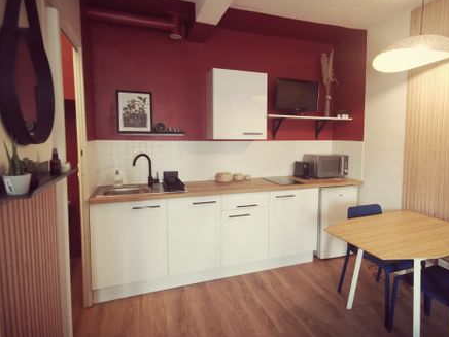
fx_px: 285
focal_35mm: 22
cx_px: 258
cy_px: 161
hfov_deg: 75.9
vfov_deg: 61.1
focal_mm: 2.35
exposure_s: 1/33.3
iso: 640
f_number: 2.2
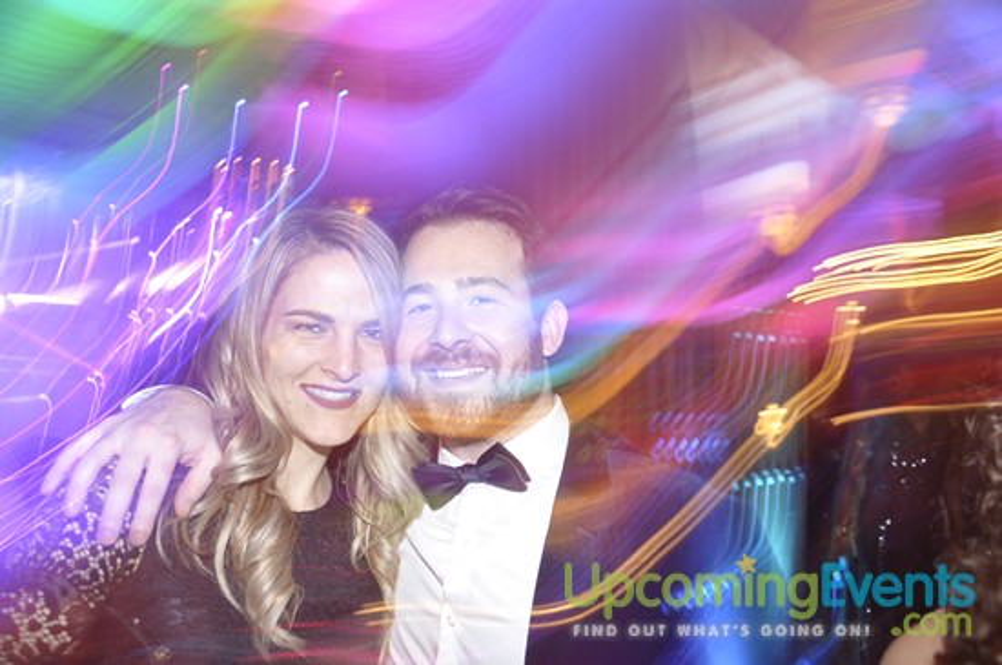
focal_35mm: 33
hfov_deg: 57.3
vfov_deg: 39.9
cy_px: 332
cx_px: 501
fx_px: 917
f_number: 5
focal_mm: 22
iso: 400
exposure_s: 1
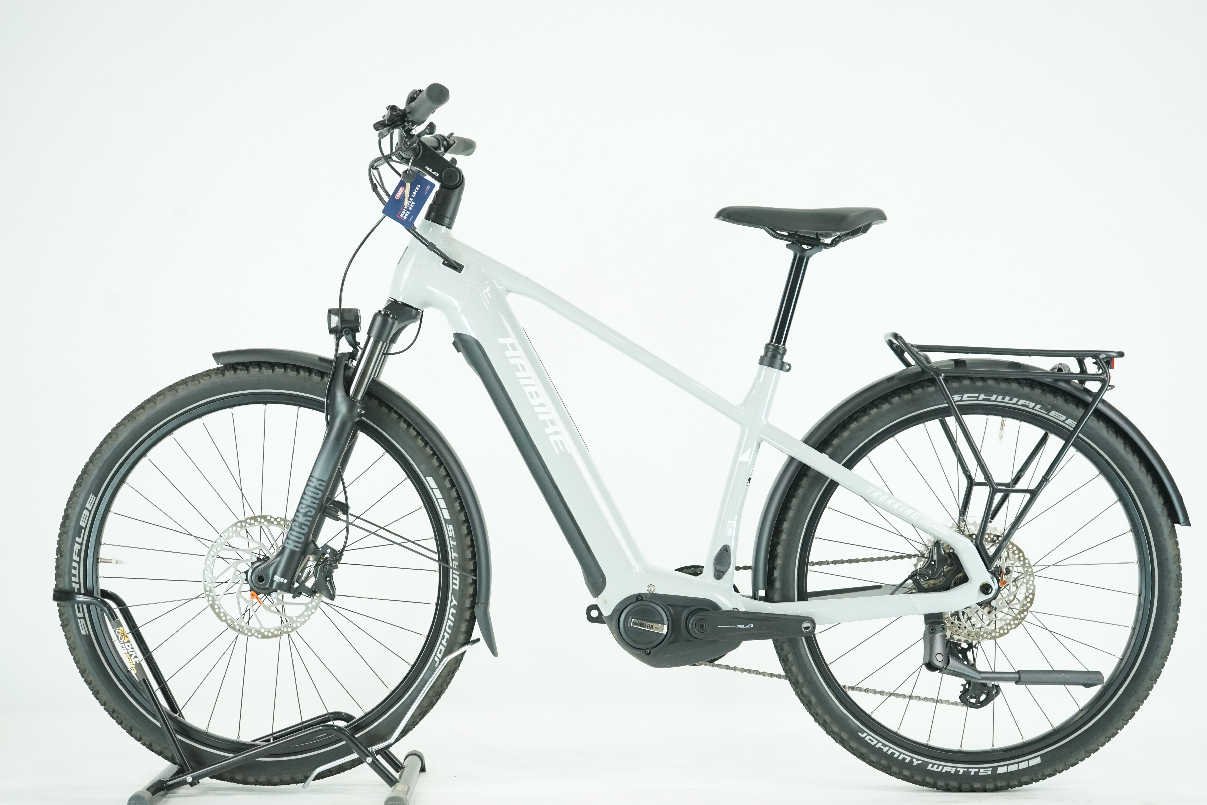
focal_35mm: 56
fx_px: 1877
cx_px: 604
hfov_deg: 35.6
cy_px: 402
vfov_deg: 24.2
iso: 2500
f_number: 5.6
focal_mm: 56
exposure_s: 1/200
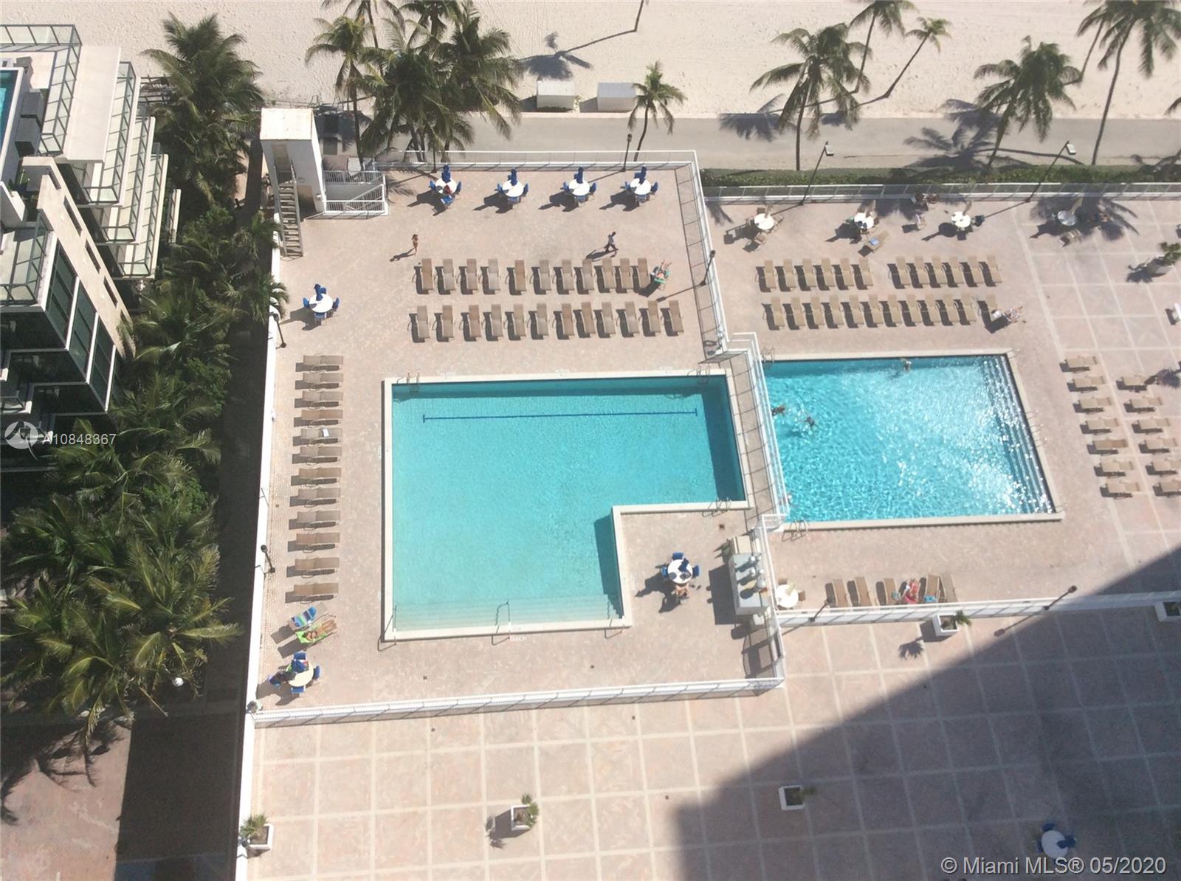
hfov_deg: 56.9
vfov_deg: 44.0
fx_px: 1090
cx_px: 590
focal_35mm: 32
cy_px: 440
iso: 32
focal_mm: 3.3
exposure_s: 1/2725
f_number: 2.4
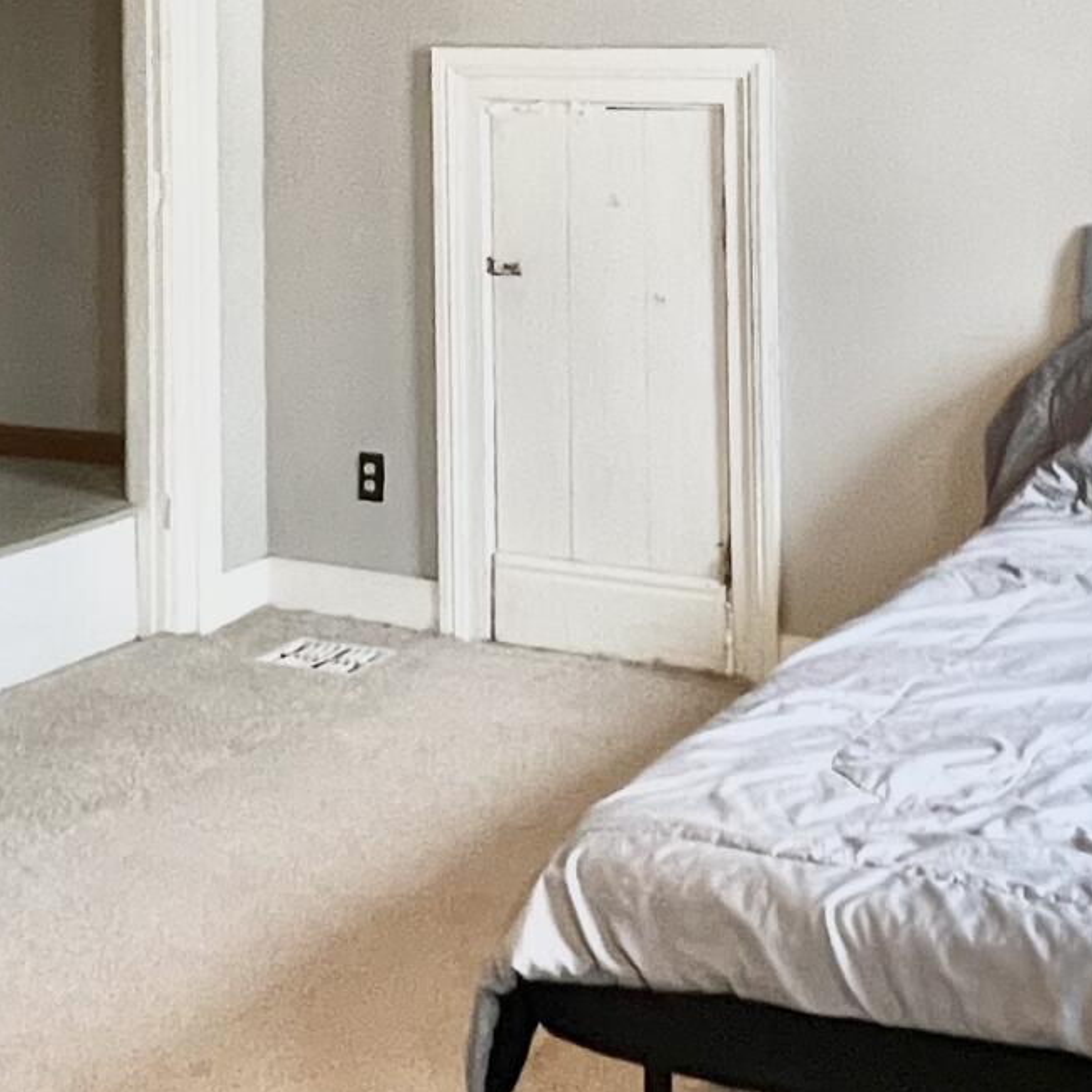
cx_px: 811
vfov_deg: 29.8
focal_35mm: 53
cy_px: -22
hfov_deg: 31.7
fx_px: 1892
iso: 400
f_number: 1.8
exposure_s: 1/60
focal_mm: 1.57
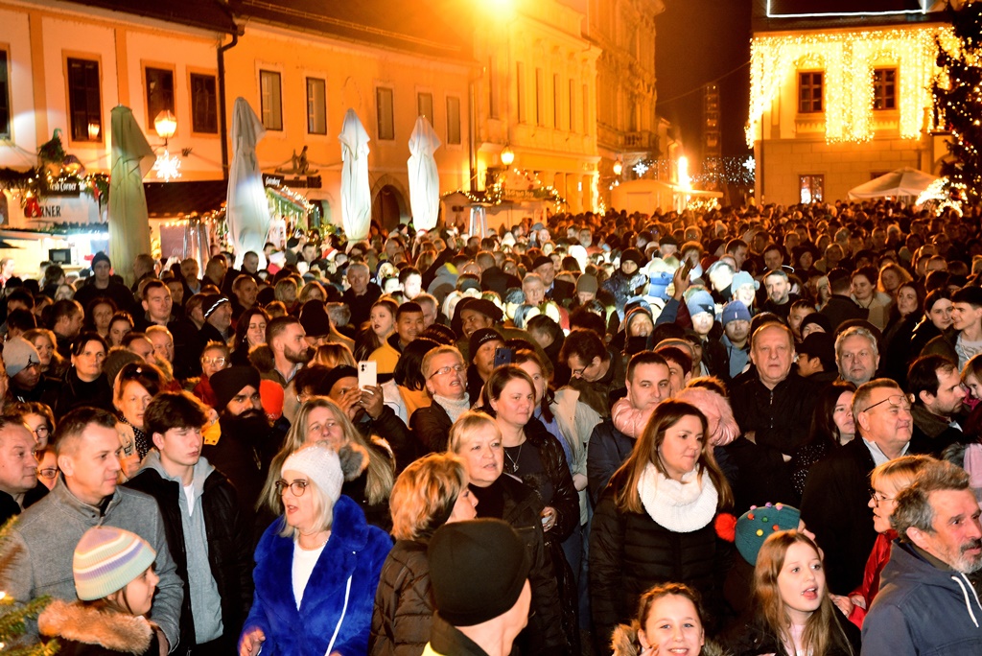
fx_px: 1638
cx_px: 491
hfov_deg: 33.4
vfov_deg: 22.7
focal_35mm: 60
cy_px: 328
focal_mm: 60
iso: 5000
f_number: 5.6
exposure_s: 1/40
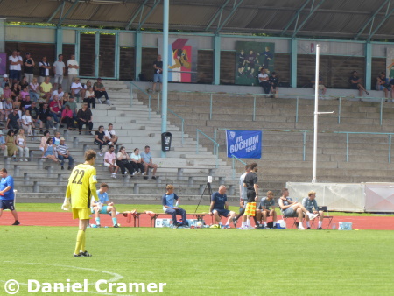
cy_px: 148
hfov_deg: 7.0
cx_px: 197
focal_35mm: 282
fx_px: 3211
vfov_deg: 5.3
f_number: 5.7
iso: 80
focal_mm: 50.5
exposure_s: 1/100
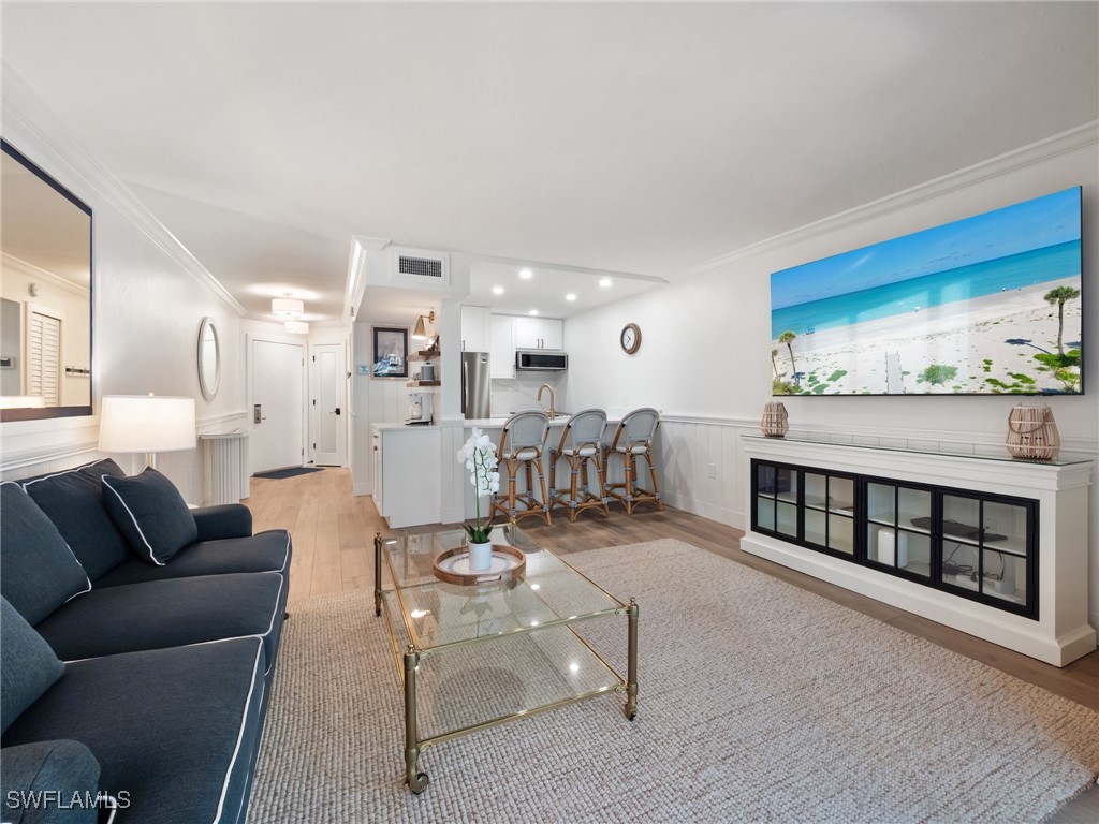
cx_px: 550
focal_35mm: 14
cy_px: 412
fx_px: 444
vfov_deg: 85.7
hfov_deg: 102.1
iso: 200
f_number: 7.1
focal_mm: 7
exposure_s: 1/6
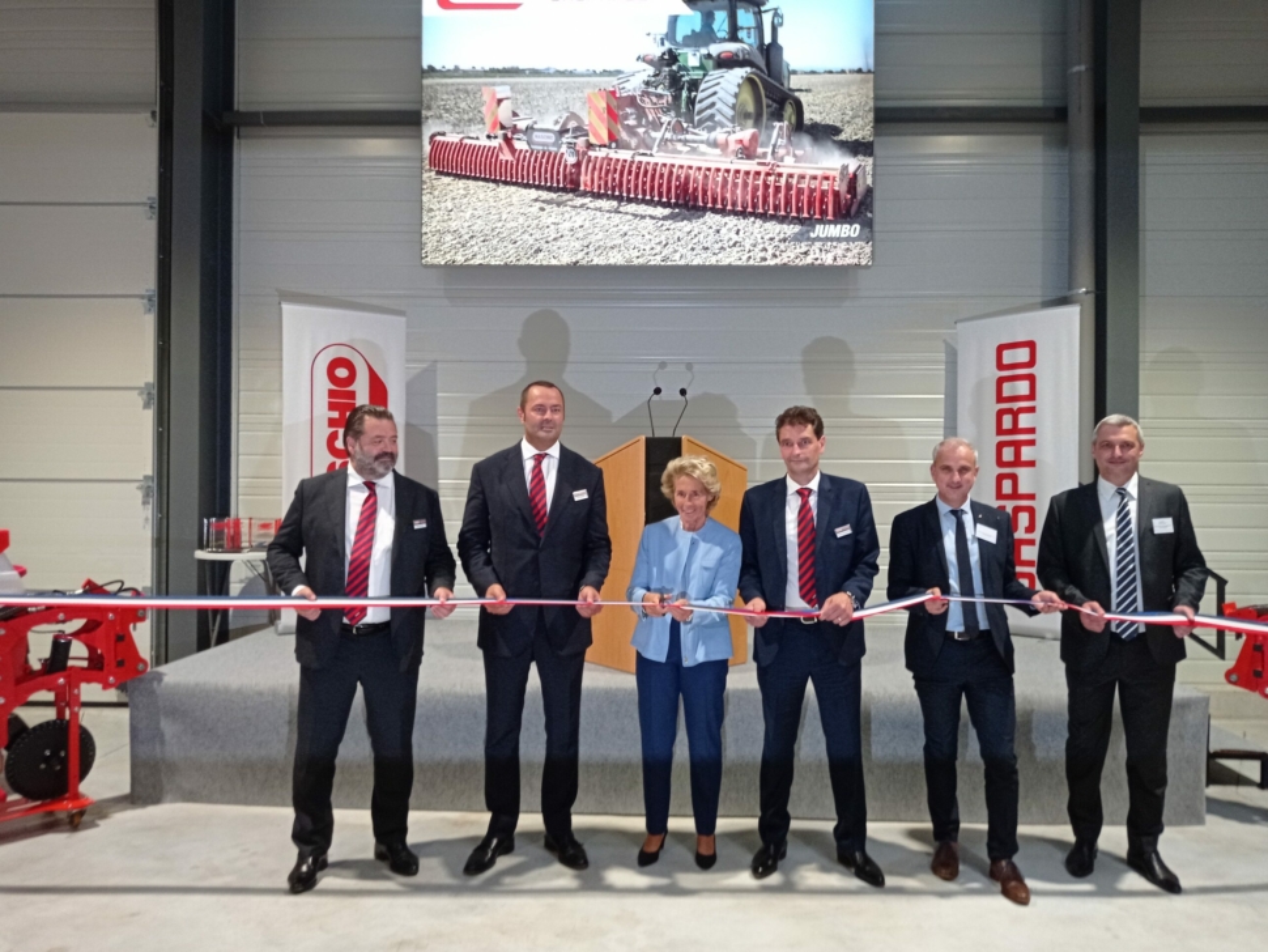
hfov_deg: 63.4
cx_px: 634
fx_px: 1026
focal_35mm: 28
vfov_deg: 49.8
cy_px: 476
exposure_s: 1/50
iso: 166
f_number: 1.79
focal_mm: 4.74
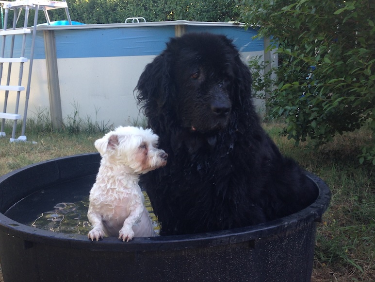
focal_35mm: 41
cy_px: 136
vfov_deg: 35.1
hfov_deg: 45.6
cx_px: 159
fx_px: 444
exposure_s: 1/120
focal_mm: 4.12
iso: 50
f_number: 2.4
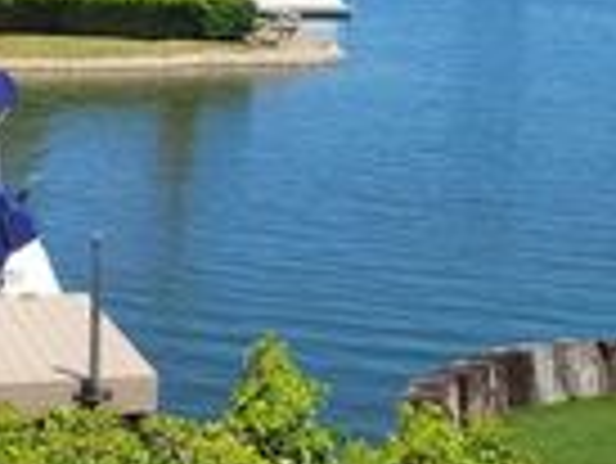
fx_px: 1692
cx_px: 238
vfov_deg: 15.4
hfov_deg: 20.6
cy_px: 20
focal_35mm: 95
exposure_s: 1/1814
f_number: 1.8
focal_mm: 5.4
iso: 40
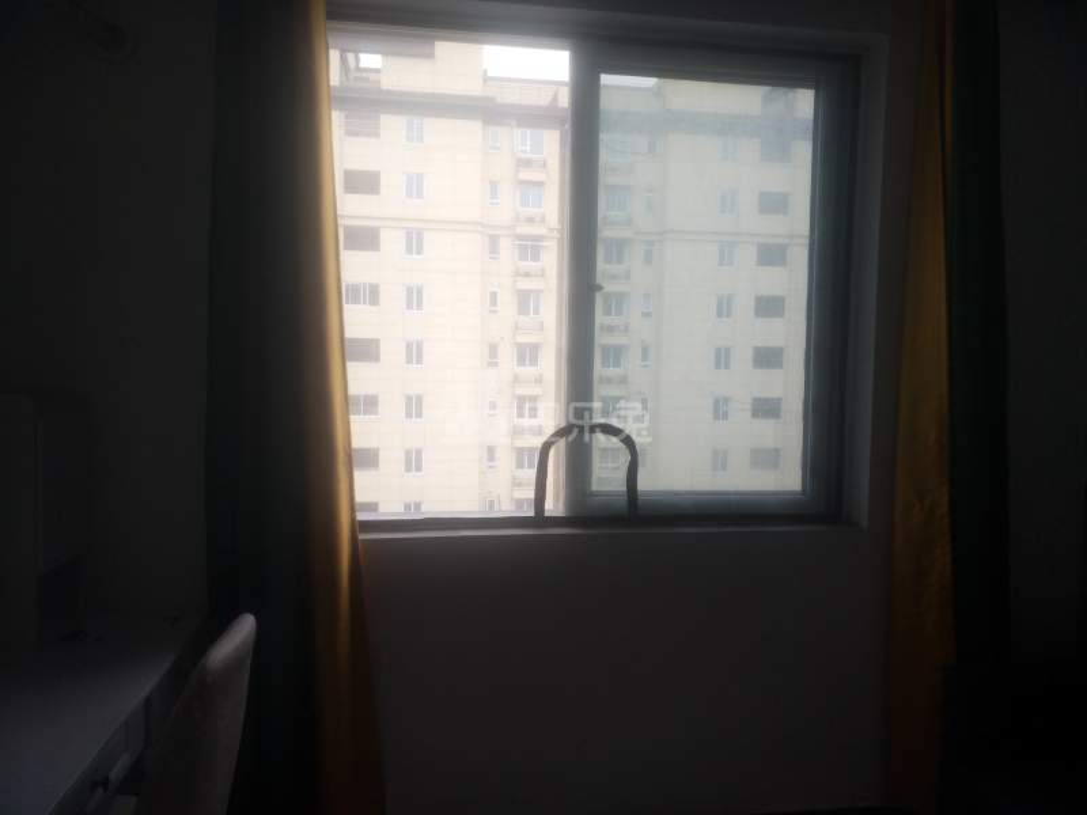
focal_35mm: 22
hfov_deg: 76.4
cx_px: 544
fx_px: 691
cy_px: 408
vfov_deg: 61.1
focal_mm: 3.79
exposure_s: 1/100
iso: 64
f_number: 2
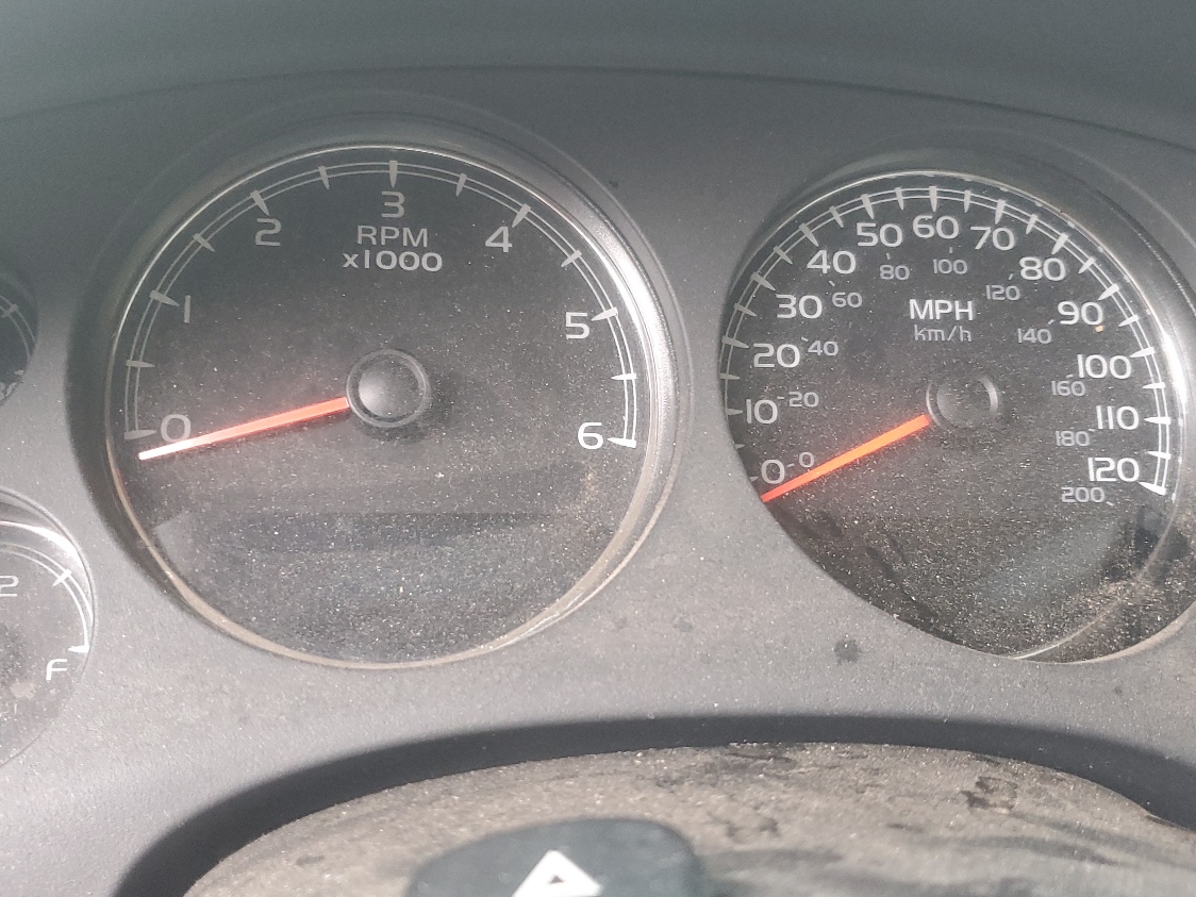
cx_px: 603
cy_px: 429
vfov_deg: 38.7
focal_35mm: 37
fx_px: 1278
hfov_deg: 50.1
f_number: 1.5
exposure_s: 1/60.2
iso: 125
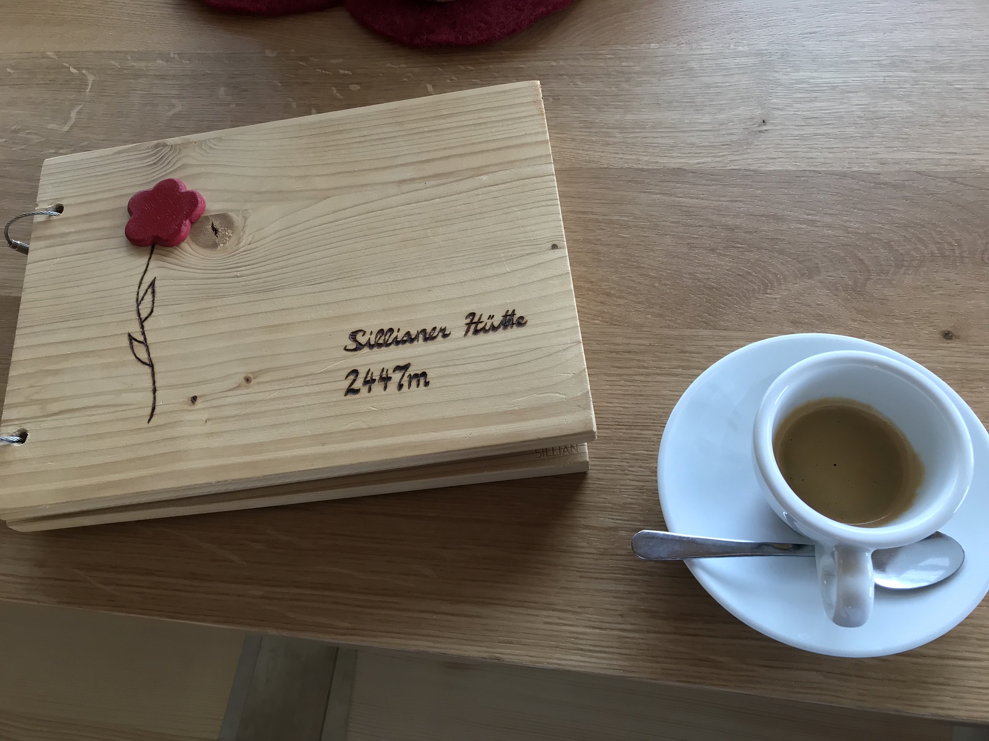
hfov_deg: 63.4
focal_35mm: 28
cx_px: 494
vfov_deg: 49.7
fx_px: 800
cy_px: 370
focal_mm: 3.99
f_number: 1.8
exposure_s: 1/33
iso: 40
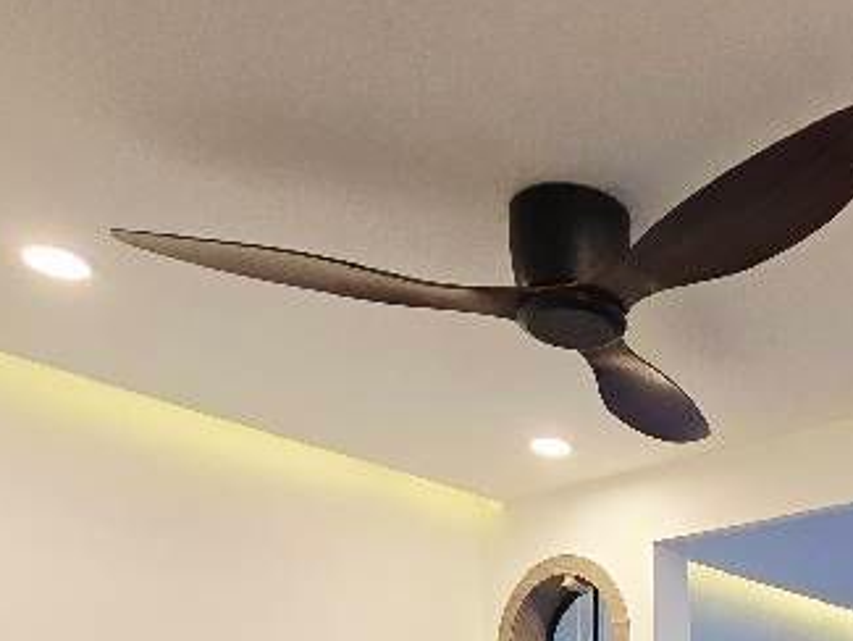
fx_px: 1011
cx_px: 787
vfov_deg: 28.3
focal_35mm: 41
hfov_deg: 41.6
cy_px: 854
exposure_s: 1/50
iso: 100
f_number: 2.2
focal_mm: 2.2
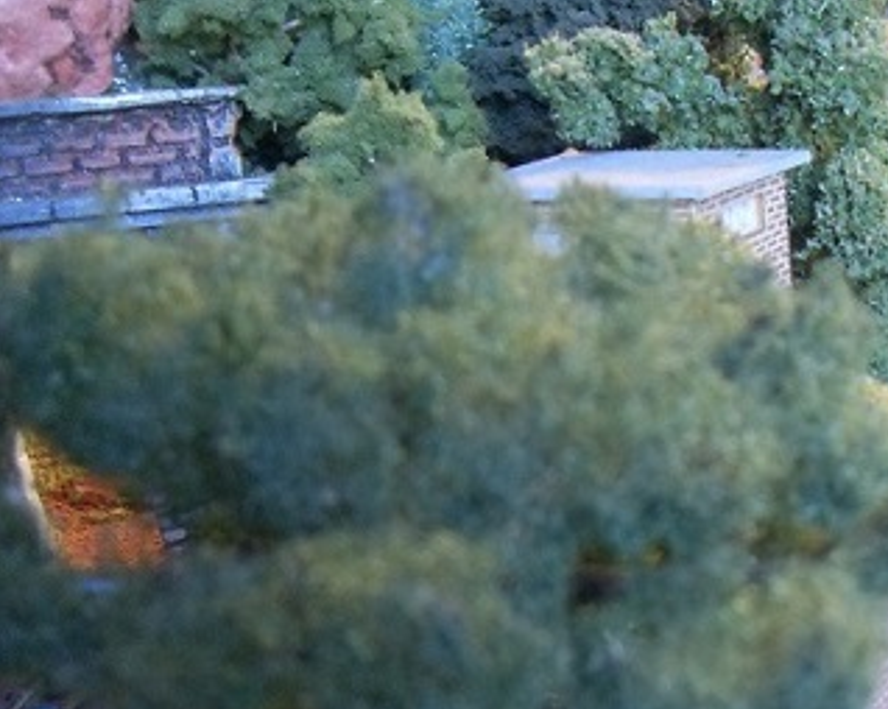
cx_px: 1170
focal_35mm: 88
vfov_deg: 17.2
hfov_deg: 19.9
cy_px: 634
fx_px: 2311
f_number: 2.8
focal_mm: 6.3
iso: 200
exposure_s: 1/15
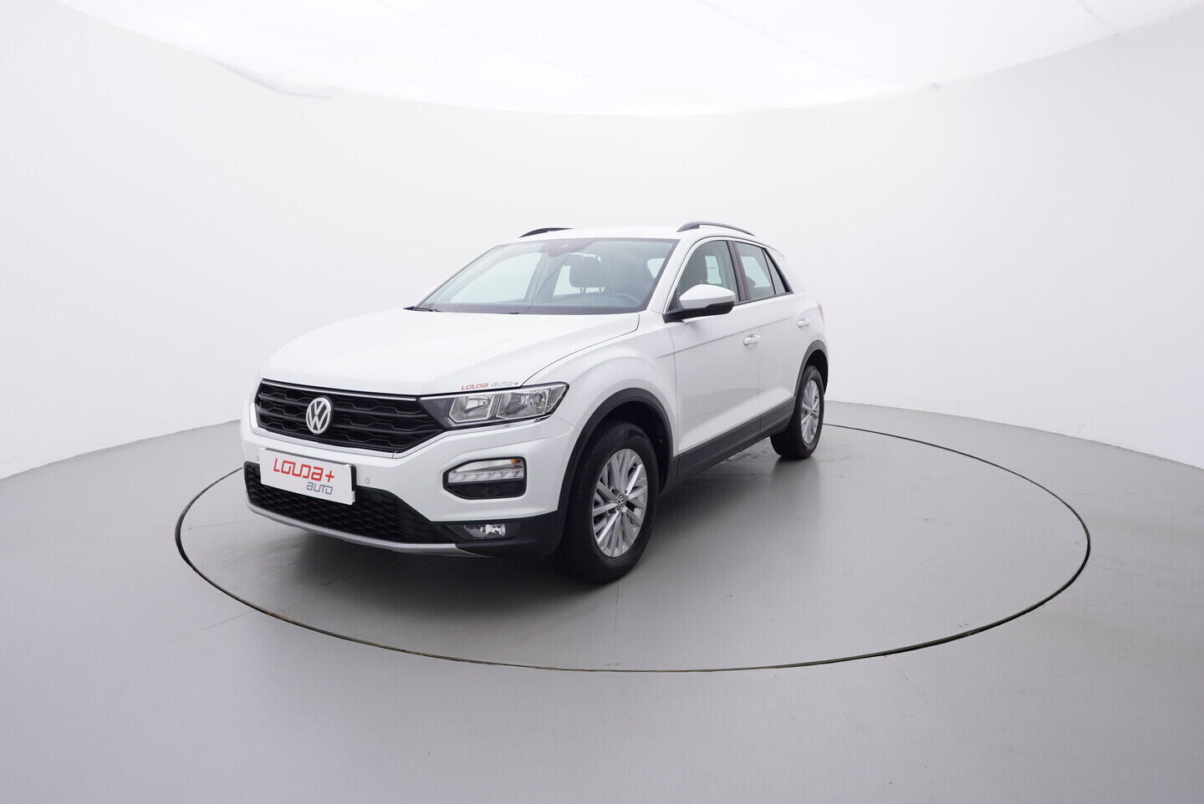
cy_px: 402
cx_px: 602
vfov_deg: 56.2
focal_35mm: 22
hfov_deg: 77.3
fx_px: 753
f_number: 5
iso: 200
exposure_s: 1/80
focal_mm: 15
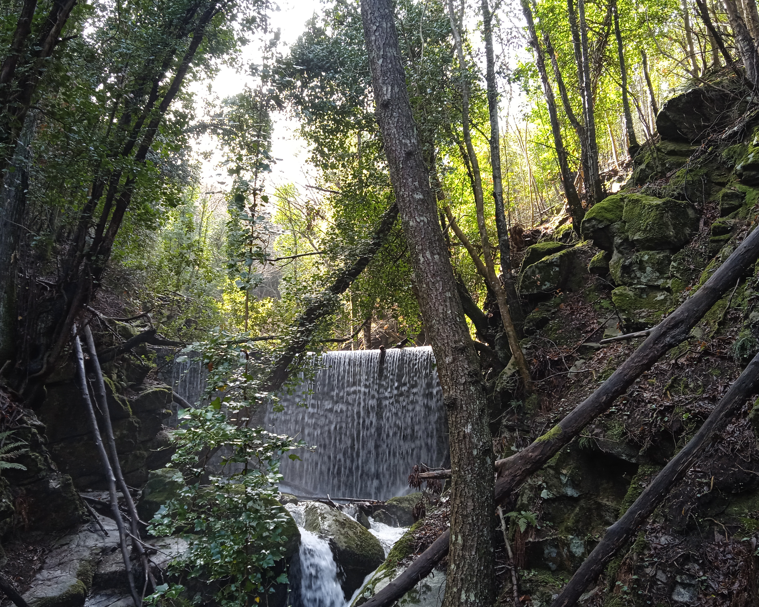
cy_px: 318
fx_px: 696
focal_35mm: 31
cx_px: 352
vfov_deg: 47.1
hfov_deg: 57.1
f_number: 2.2
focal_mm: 3.43
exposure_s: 1/50
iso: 148
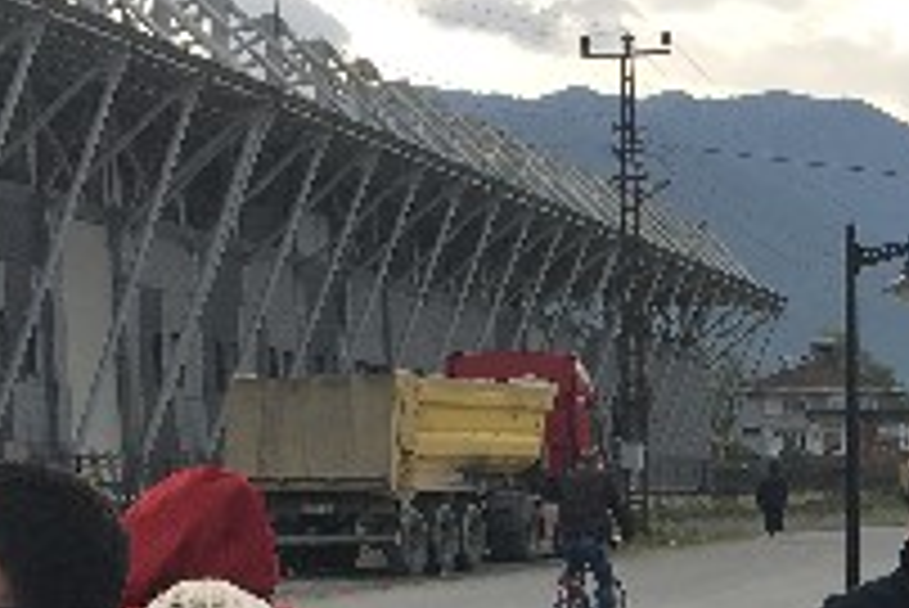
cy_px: 896
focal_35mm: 100
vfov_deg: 13.0
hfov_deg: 19.8
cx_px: 891
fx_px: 2527
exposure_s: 1/974
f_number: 2.2
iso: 25
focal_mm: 4.15
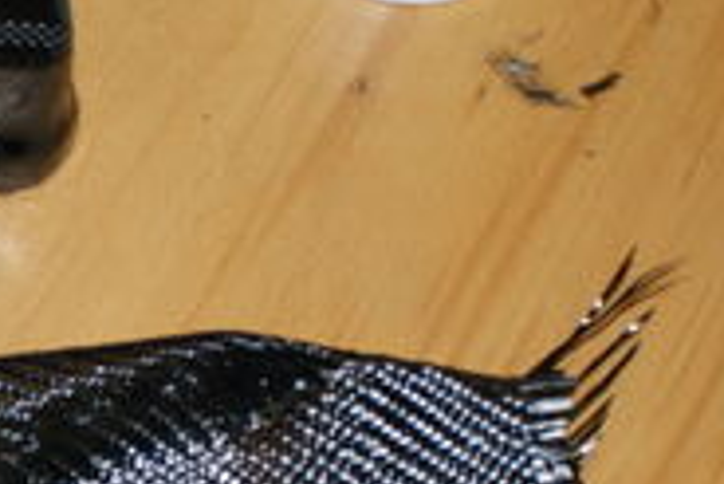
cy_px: 453
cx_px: -212
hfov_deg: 13.5
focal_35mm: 146
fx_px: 2938
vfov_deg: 9.4
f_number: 5.6
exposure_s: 1/60
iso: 400
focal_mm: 28
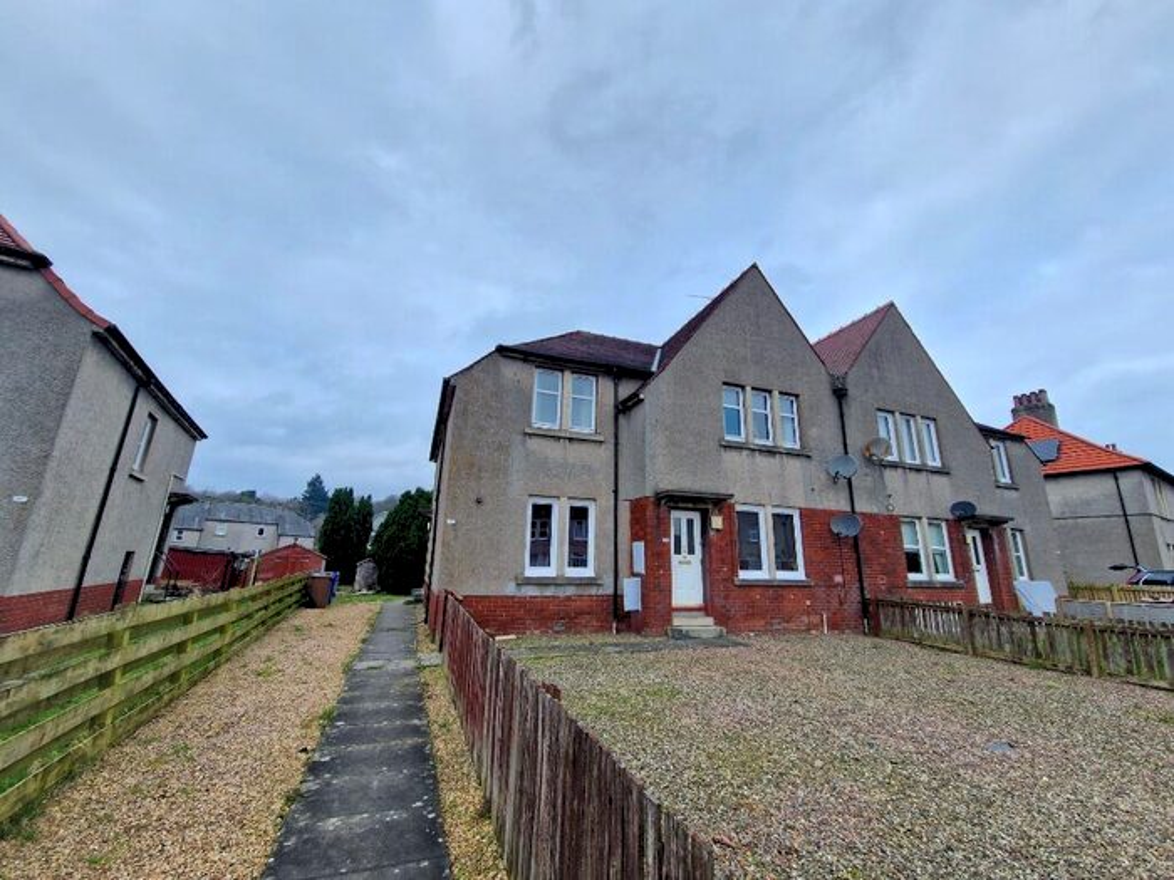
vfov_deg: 89.9
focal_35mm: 13
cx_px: 587
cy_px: 440
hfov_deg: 106.2
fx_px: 441
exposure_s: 1/247
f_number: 2.2
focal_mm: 2.2
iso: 50
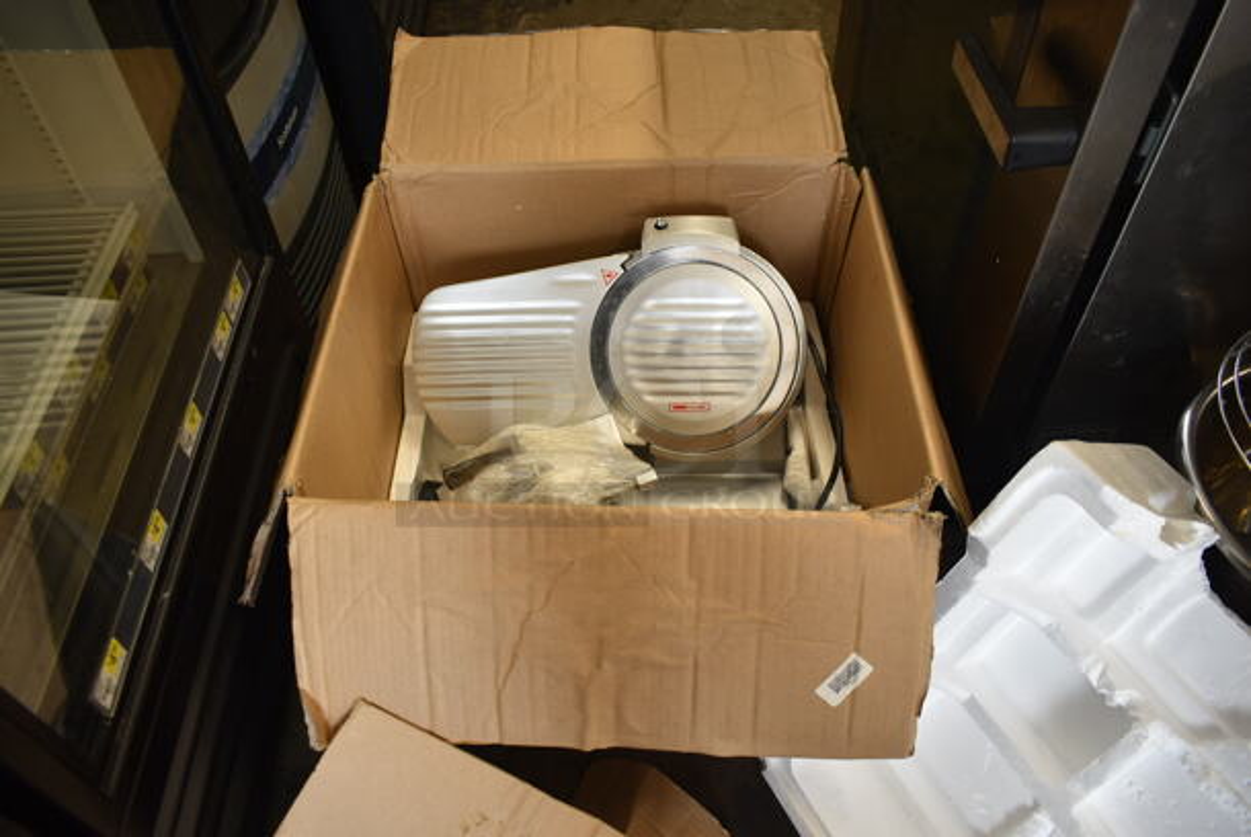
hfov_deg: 67.3
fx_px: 939
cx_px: 626
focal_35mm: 27
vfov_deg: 48.0
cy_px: 418
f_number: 3.5
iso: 200
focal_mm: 18
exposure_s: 1/30
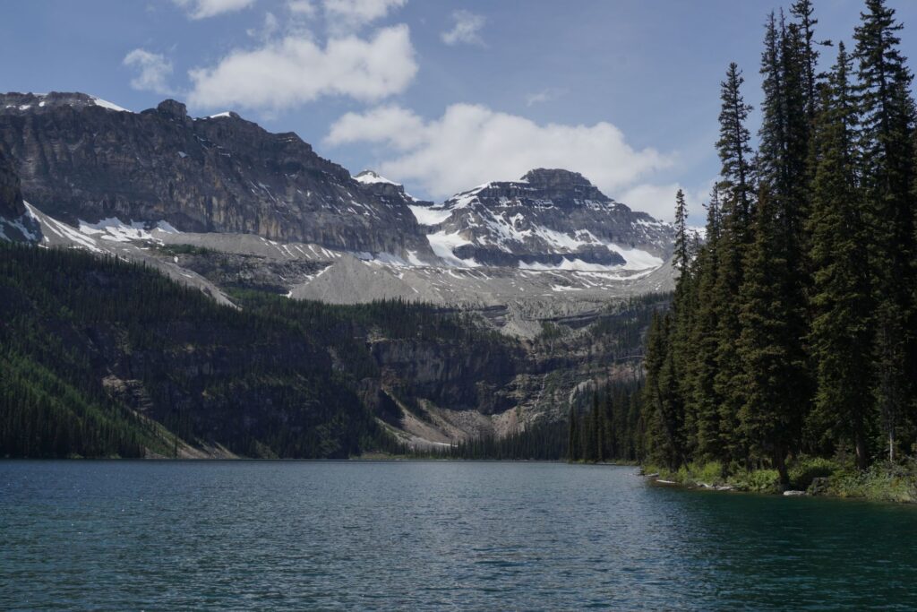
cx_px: 458
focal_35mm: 46
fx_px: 1185
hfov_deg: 42.3
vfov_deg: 29.0
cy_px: 306
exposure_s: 1/250
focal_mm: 31
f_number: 14
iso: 100
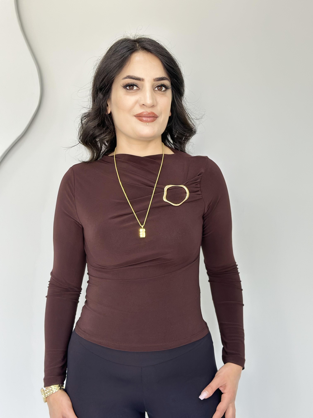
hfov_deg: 30.3
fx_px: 579
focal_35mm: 48
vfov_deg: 39.7
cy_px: 209
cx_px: 156
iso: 125
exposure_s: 1/50
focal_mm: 6.86
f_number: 1.78
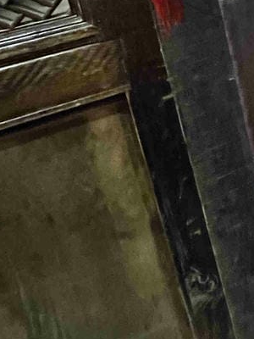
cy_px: -103
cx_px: 500
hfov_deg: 18.7
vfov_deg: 29.5
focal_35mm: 52
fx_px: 509
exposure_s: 1/60
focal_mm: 1.57
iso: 800
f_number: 1.8
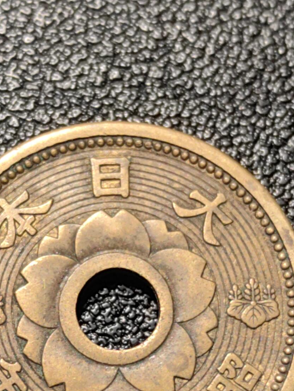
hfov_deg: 11.4
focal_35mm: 130
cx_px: 111
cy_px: 304
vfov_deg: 15.1
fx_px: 1472
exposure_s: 1/100
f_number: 2
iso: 80
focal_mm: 5.75
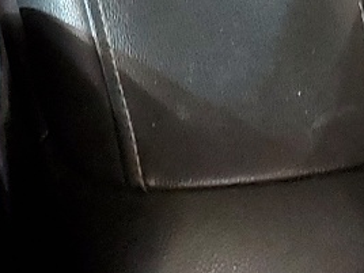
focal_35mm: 155
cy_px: -413
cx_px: -10
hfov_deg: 12.6
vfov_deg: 8.6
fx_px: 1630
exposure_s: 1/15
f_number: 1.5
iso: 331
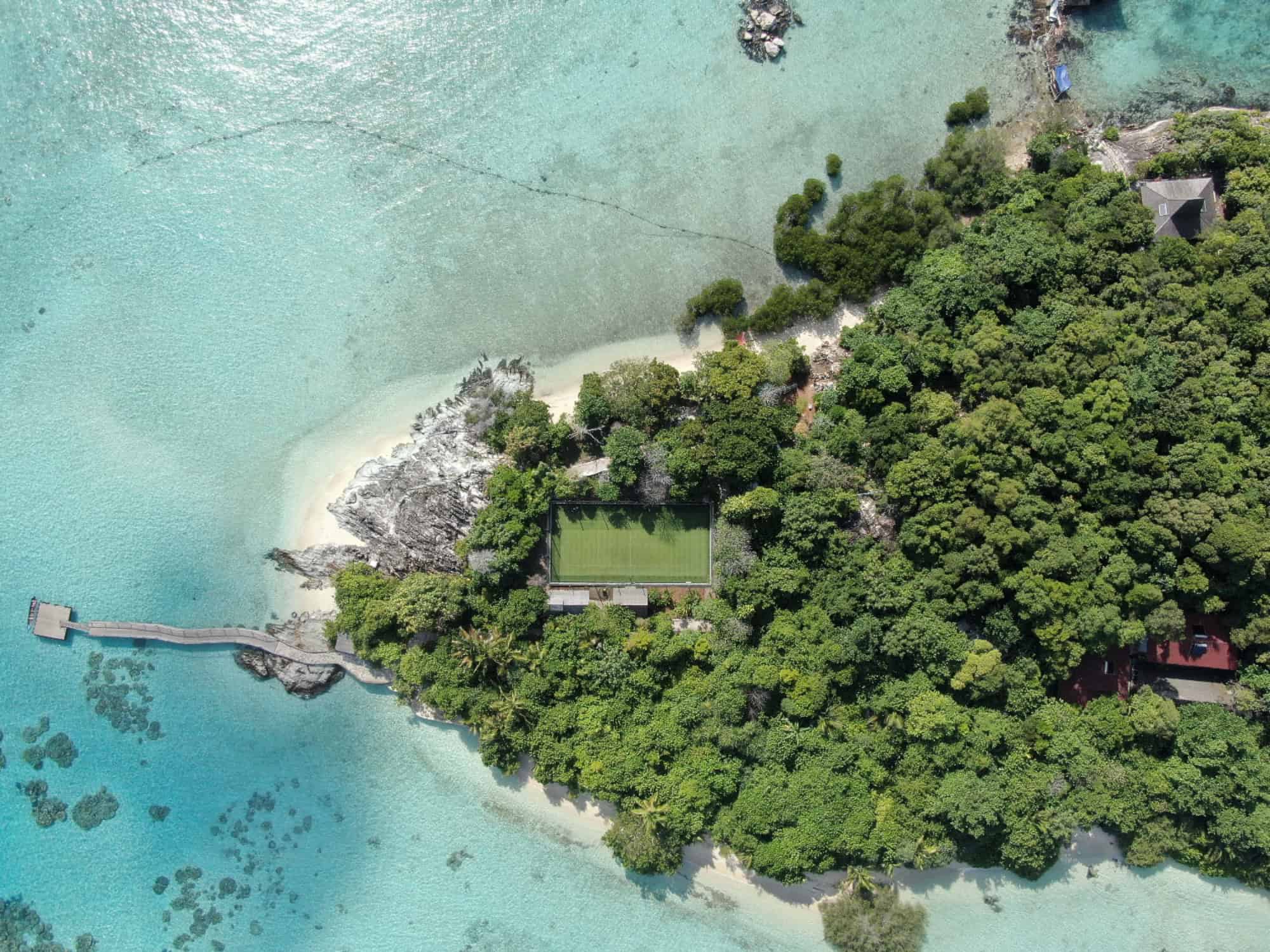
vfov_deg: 56.8
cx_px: 635
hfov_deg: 71.6
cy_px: 476
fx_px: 881
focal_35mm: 24
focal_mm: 4.4
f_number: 2.8
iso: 100
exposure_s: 1/1000
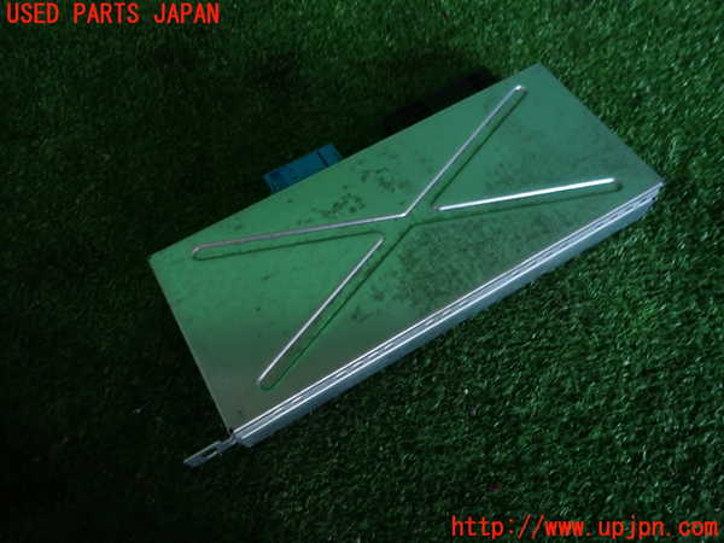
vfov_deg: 54.9
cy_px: 272
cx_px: 362
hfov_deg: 69.4
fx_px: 523
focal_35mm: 25
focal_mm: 4.5
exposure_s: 1/60
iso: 100
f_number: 2
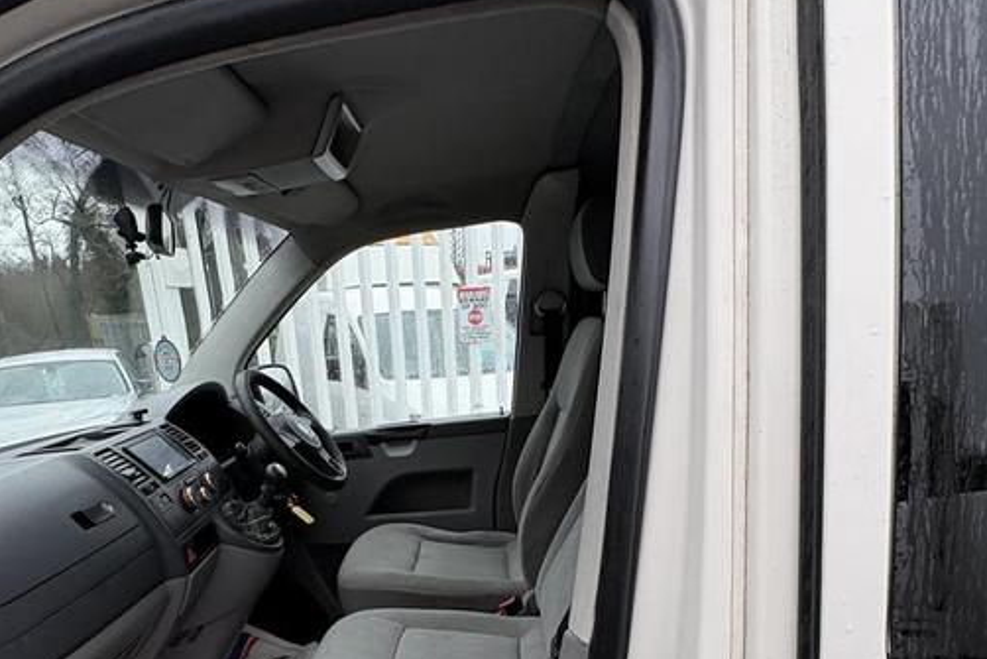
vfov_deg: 45.6
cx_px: 436
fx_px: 713
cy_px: 574
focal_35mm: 26
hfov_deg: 69.1
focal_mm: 2.22
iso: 40
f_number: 2.2
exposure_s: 1/99
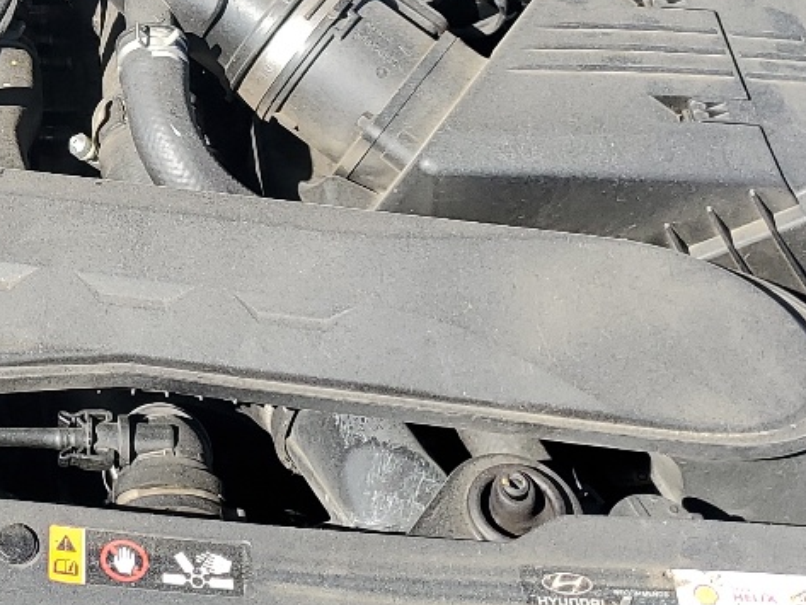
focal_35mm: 88
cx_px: -128
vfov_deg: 16.4
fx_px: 2050
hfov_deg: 20.9
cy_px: -12
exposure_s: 1/1250
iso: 50
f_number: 1.5
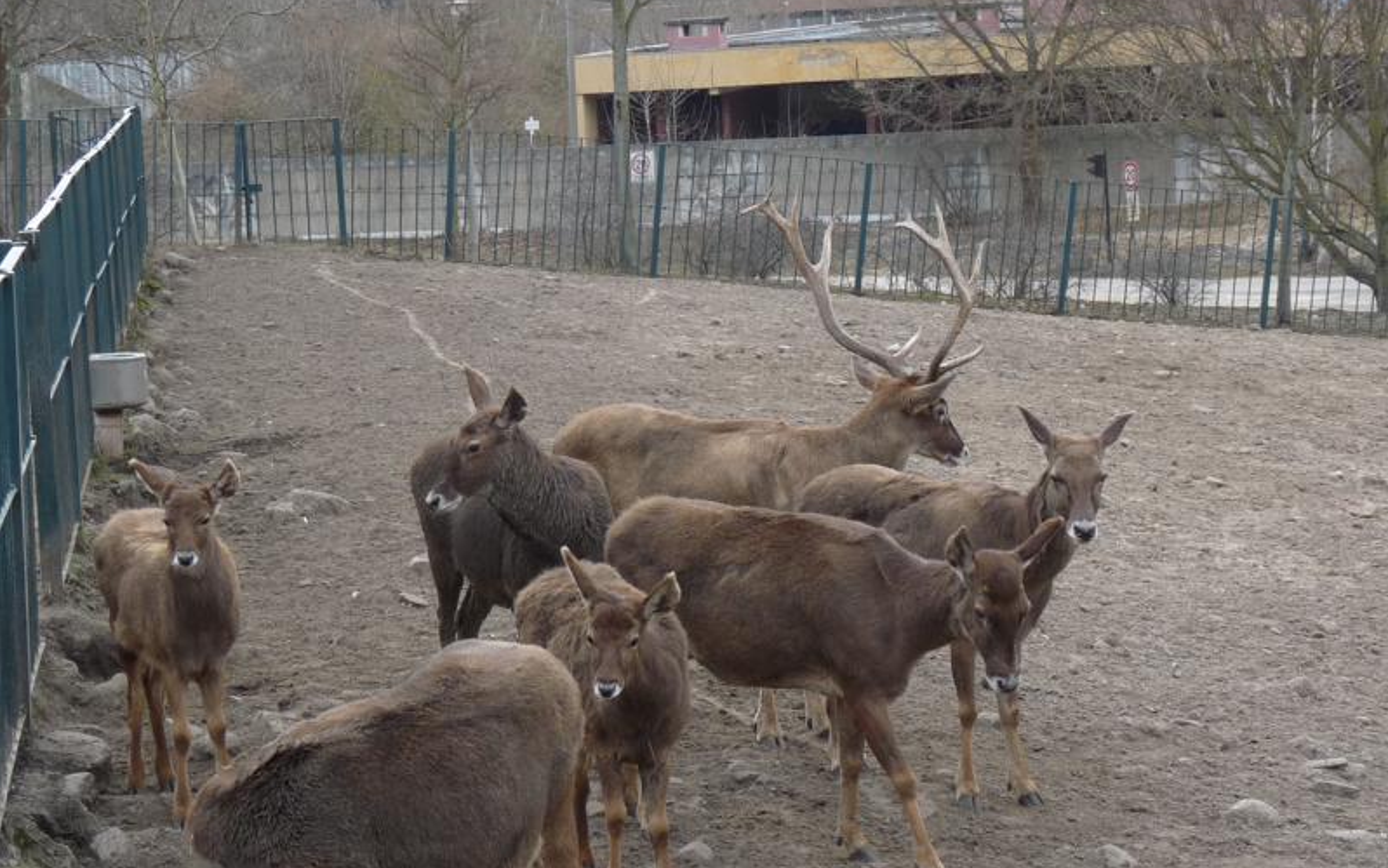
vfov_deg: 13.0
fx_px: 3821
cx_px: 694
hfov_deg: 20.6
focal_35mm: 101
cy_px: 475
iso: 100
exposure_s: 1/200
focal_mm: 11.9
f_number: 4
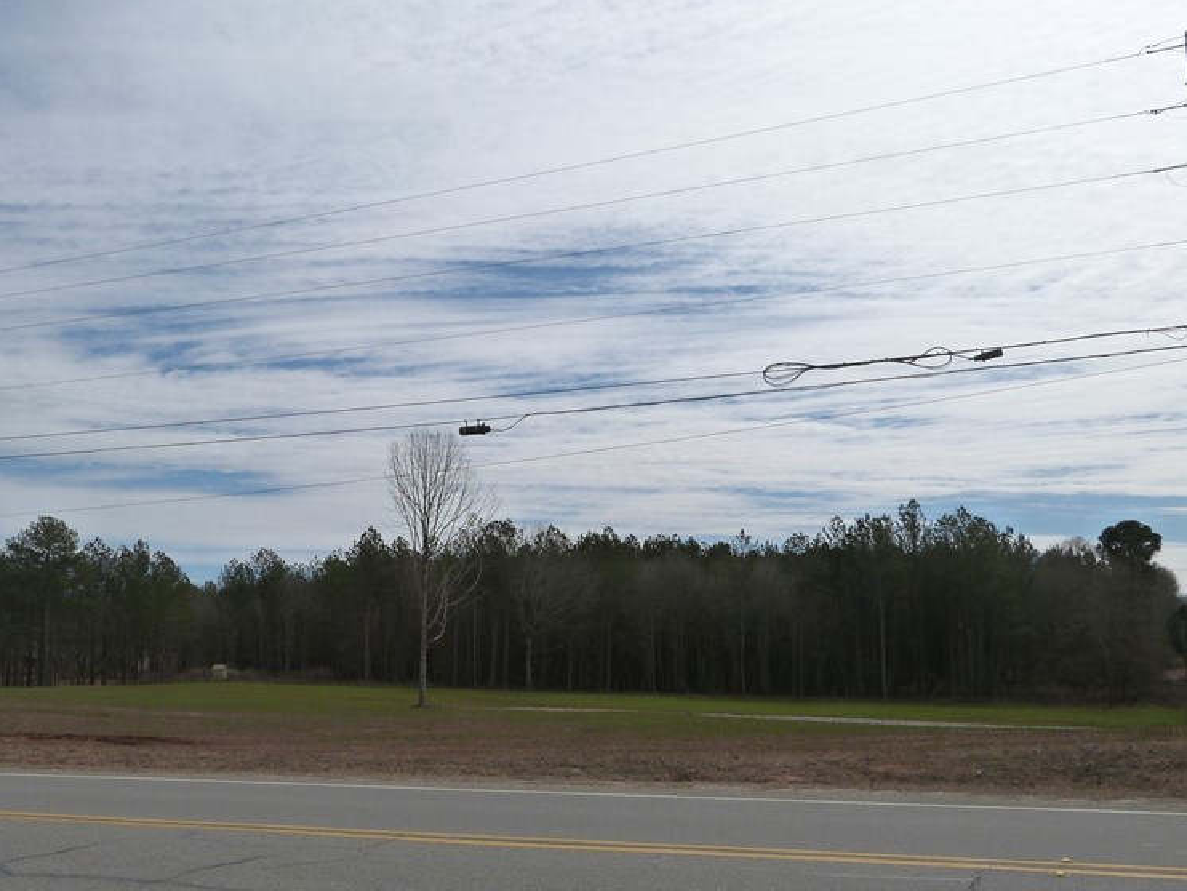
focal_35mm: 40
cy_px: 456
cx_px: 510
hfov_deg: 46.7
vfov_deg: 36.0
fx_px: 1372
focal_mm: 5.1
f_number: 5.6
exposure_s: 1/1300
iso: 160
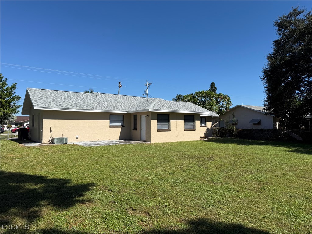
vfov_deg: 56.8
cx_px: 156
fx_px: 216
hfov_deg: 71.6
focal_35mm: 24
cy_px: 117
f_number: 1.78
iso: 80
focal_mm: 6.76
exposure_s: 1/5714
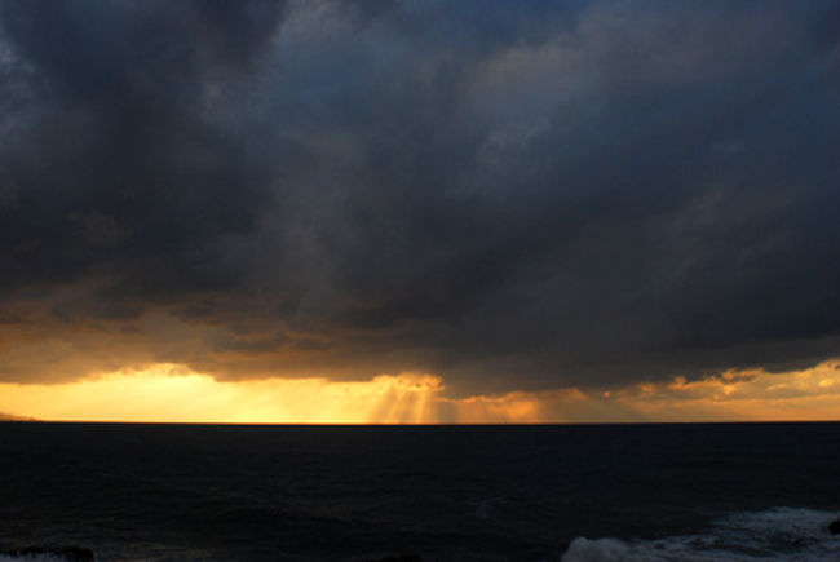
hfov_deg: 61.9
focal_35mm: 30
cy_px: 281
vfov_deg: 43.7
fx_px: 701
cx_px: 420
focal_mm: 20
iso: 200
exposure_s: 1/320
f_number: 9
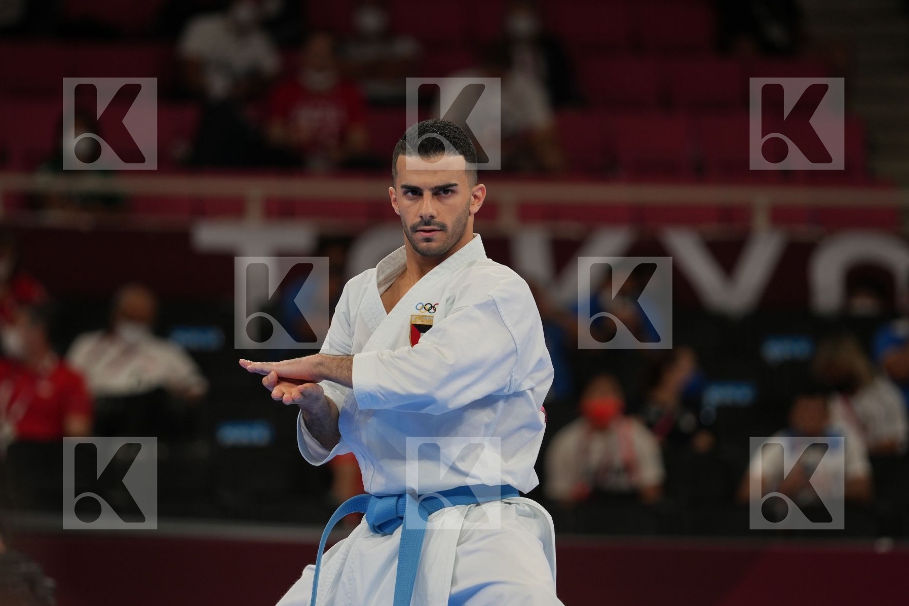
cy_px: 303
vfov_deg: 4.6
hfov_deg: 6.8
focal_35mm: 301
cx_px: 453
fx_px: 7600
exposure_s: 1/500
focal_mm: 200
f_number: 2.8
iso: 250
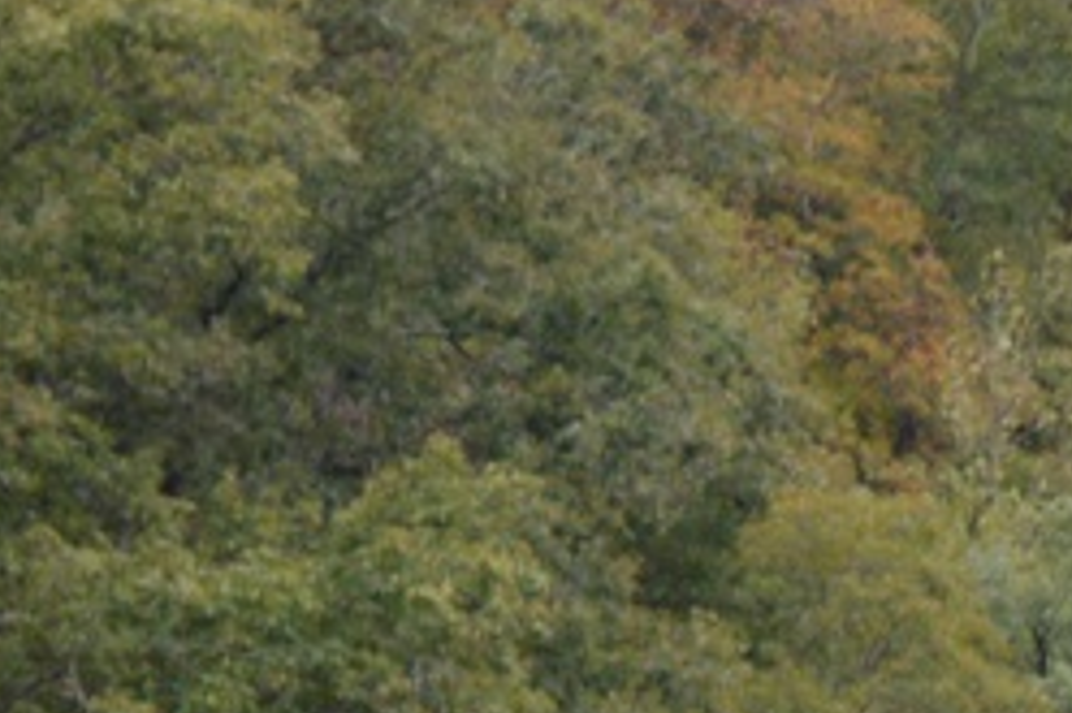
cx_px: 2965
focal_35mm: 318
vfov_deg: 4.2
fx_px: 9464
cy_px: 1862
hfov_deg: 6.1
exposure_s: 1/125
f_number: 5.6
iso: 280
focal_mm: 35
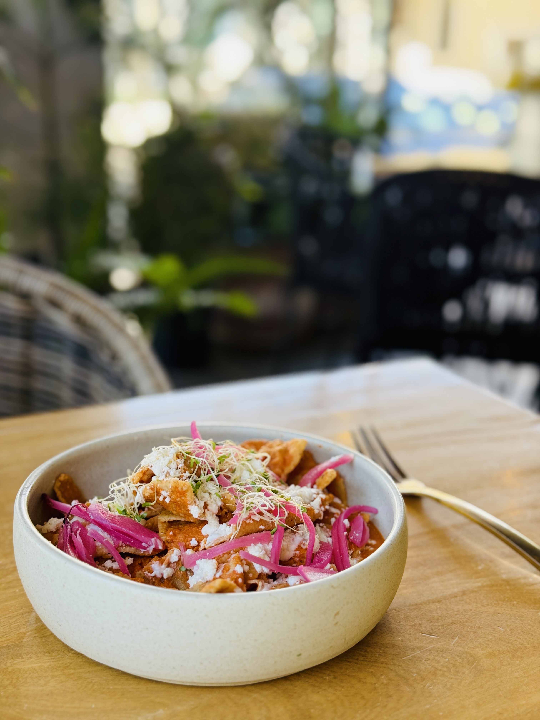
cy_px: 360
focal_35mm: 48
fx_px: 998
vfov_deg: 39.7
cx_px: 270
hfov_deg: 30.3
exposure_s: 1/121
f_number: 1.78
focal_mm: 6.76
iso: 64
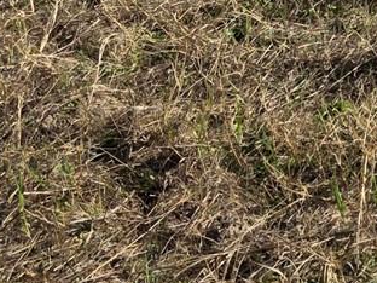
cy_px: -551
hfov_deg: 11.4
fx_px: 1645
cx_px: 835
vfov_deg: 8.4
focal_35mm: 151
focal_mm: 6.3
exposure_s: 1/7944
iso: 80
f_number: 1.7
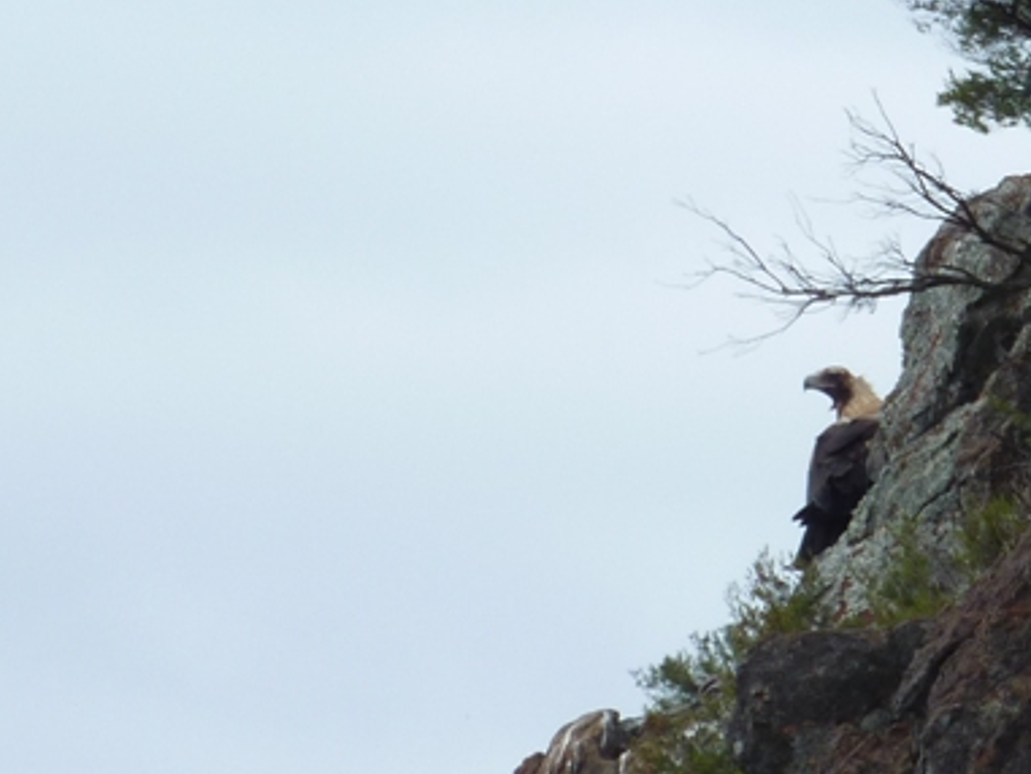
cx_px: 704
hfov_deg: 6.2
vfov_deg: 4.7
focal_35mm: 319
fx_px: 9504
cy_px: 490
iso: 80
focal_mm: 37
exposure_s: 1/250
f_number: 4.6
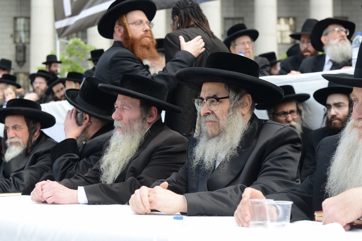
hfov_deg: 28.8
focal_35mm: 70
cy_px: 120
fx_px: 704
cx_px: 181
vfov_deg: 19.5
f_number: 6.3
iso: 400
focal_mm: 70
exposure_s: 1/200
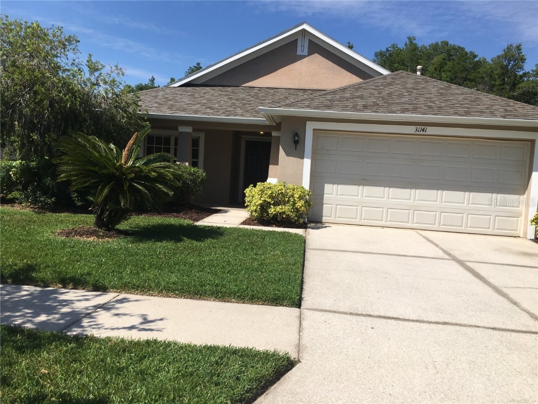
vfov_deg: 48.2
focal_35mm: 29
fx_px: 451
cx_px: 269
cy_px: 202
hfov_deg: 61.7
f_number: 2.2
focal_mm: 4.15
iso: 25
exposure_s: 1/2747
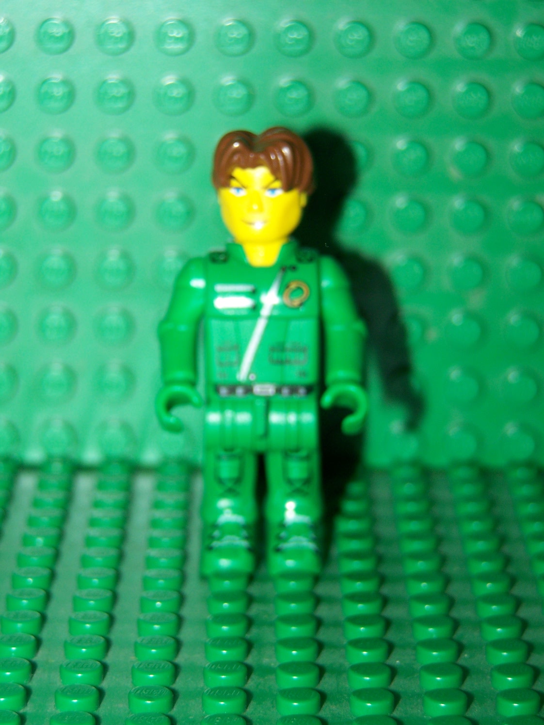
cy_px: 362
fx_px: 2682
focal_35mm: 128
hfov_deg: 11.6
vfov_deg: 15.4
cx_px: 272
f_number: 3.2
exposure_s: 1/100
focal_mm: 21.2
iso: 80
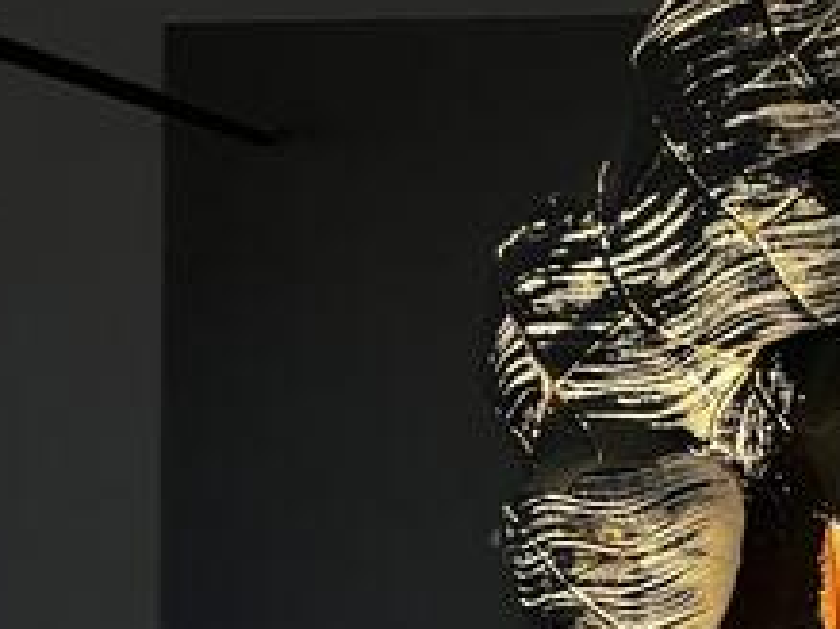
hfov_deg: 21.6
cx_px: 1043
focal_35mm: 83
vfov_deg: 17.5
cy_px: 554
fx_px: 2013
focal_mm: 5.1
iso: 500
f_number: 1.6
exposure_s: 1/44
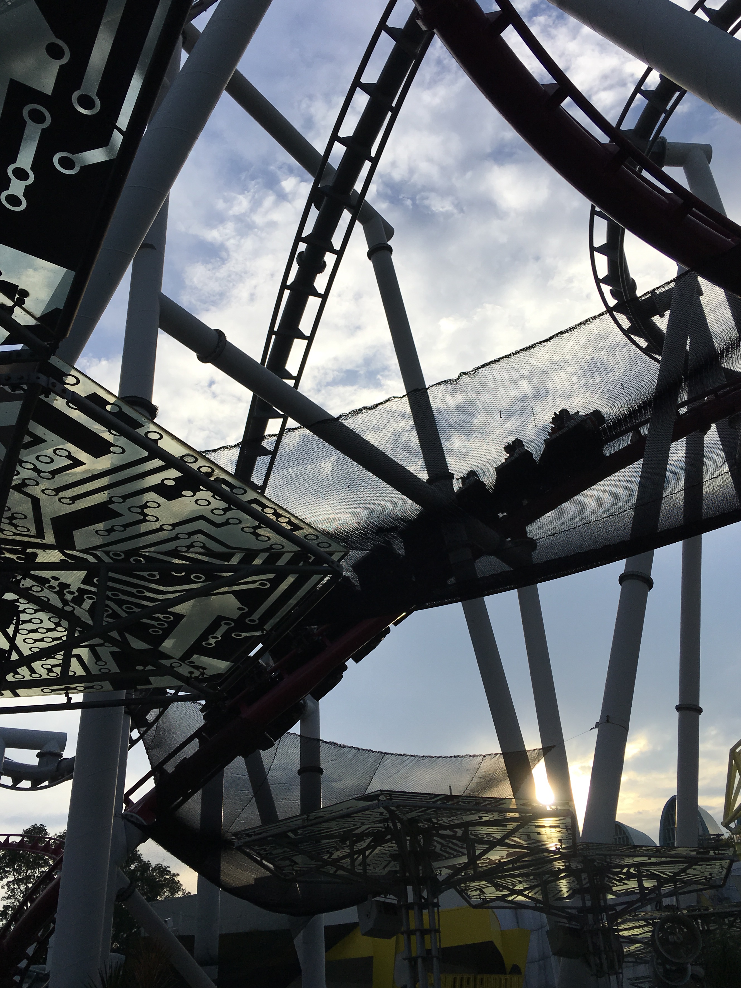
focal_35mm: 33
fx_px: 942
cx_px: 355
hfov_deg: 42.9
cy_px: 484
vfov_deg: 55.3
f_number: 2.2
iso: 25
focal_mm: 4.15
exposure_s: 1/1451
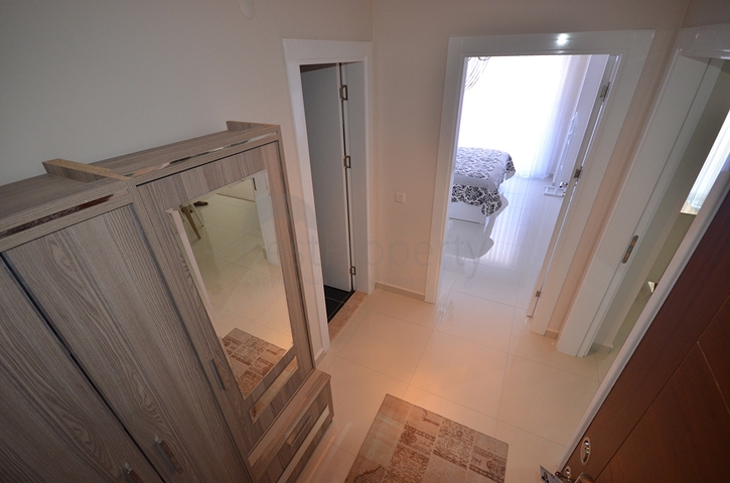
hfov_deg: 100.5
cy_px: 242
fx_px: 303
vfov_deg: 77.1
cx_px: 365
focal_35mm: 15
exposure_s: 1/60
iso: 800
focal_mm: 10
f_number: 4
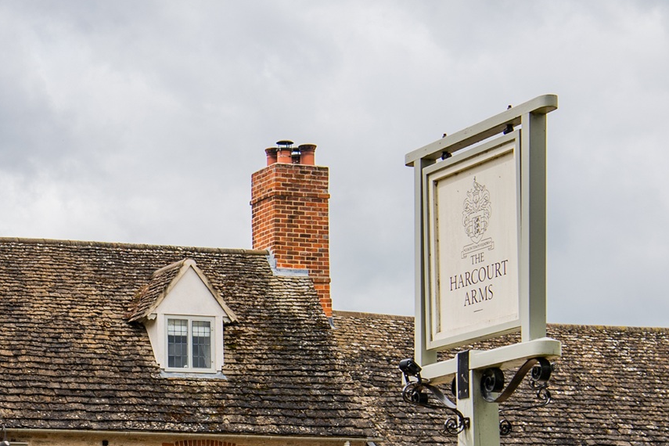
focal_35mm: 117
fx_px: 2174
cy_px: 433
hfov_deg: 17.3
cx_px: 79
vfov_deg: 11.6
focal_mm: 40
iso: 80
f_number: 6.3
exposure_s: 1/320
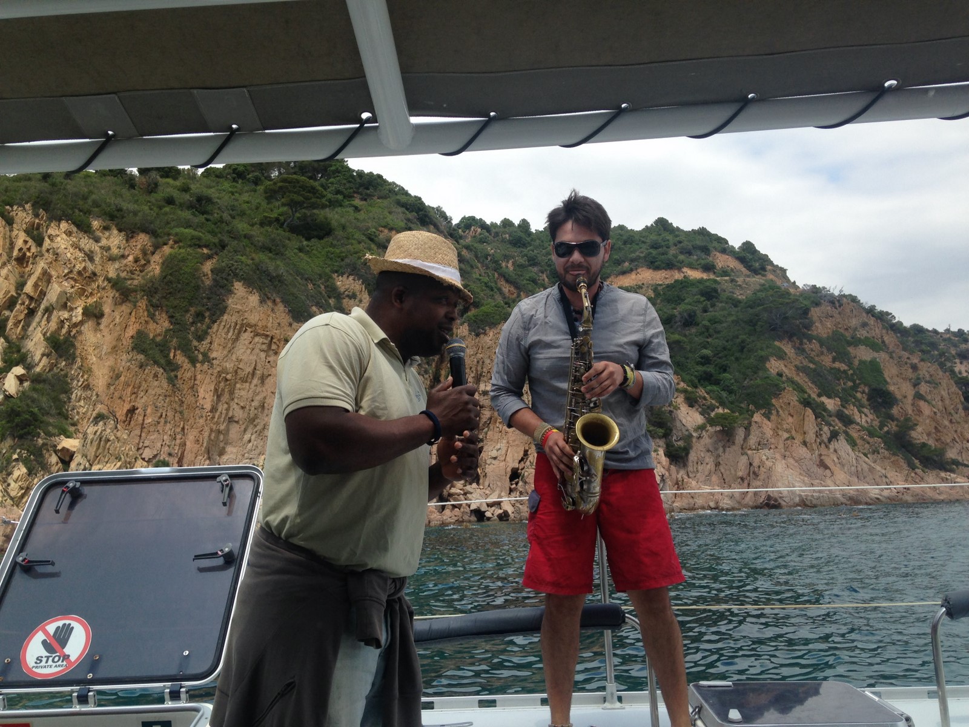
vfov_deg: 42.9
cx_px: 484
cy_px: 364
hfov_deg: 55.4
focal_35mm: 33
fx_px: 924
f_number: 2.4
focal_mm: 4.12
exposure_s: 1/1391
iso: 50
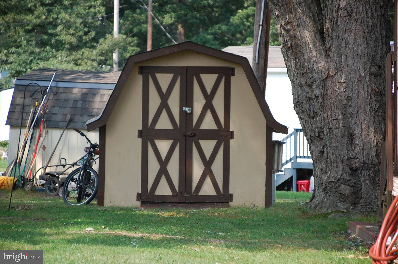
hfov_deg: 11.8
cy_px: 132
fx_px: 1920
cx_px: 199
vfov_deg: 7.9
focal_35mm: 174
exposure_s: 1/500
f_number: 6
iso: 400
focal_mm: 116
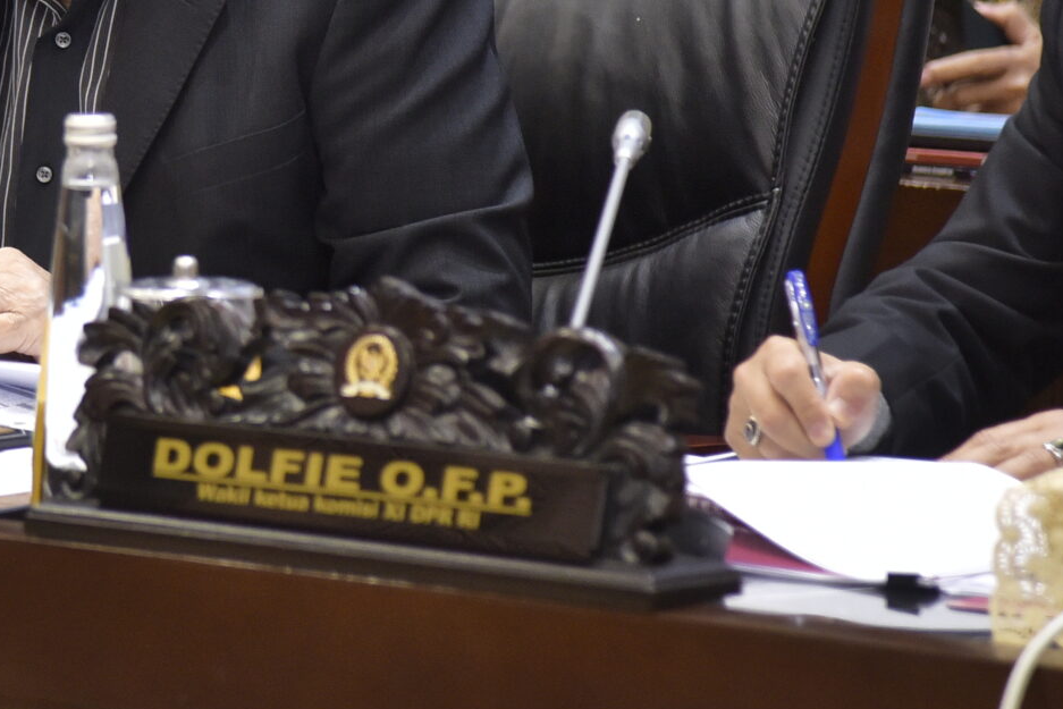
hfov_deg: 6.3
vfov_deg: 4.2
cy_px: 16
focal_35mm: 328
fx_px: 9686
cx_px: -47
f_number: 4
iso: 2000
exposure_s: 1/200
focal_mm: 120
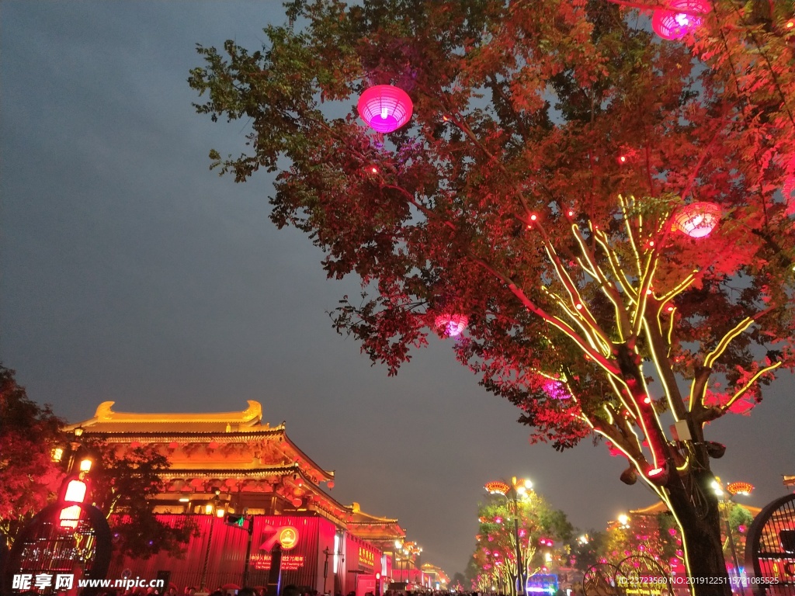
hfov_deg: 60.0
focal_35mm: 30
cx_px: 398
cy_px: 298
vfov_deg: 46.8
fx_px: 689
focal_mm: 3.95
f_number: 1.8
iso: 327
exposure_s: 1/33.3
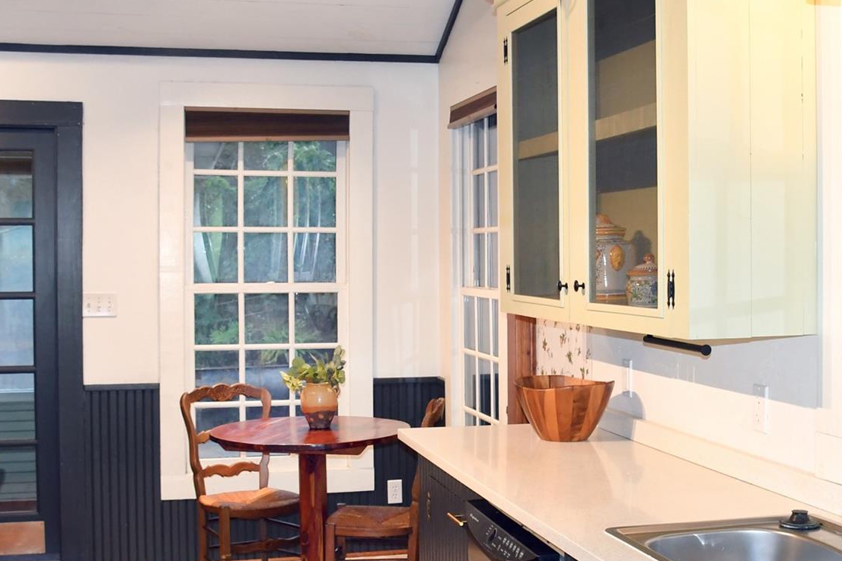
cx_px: 528
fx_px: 1169
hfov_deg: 39.3
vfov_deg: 27.0
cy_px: 261
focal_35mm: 50
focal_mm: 18
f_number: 5.6
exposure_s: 1/30
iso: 1000
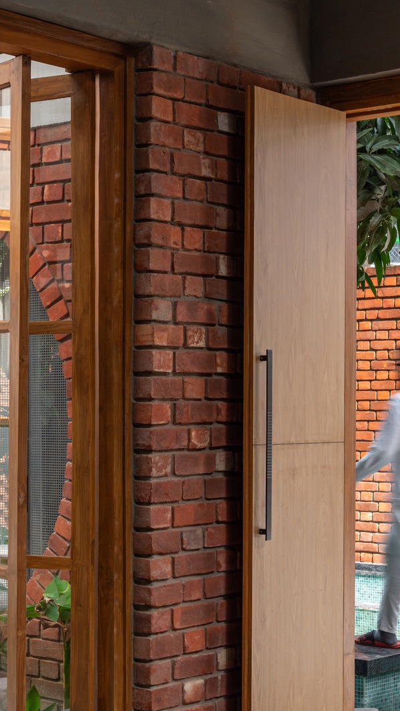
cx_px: 123
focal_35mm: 77
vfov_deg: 27.5
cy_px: 419
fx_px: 1452
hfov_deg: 15.6
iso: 100
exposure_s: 1/15
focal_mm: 39
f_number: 10
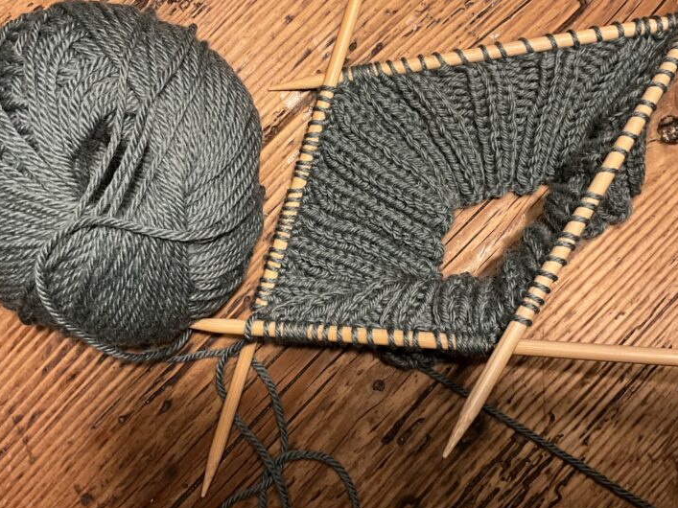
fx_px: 822
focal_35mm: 42
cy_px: 199
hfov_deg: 44.8
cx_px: 349
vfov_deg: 34.2
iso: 125
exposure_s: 1/60
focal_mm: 3
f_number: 1.8
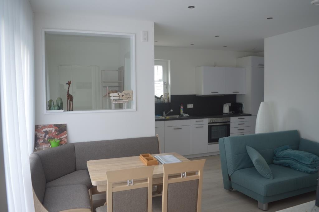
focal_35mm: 27
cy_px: 106
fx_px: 239
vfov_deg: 47.9
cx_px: 160
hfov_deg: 67.4
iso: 160
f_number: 3.5
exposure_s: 1/30
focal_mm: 18
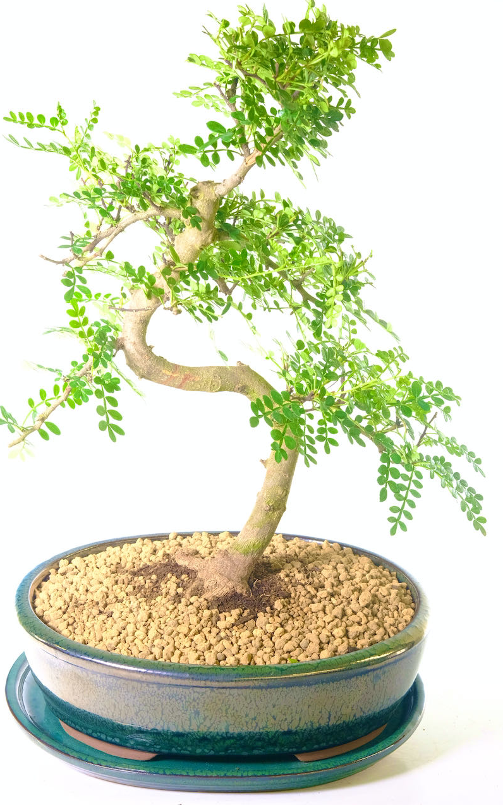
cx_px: 238
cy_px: 401
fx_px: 1865
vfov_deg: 24.4
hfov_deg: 15.4
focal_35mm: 85
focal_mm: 55
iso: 1600
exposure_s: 1/13
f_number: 11
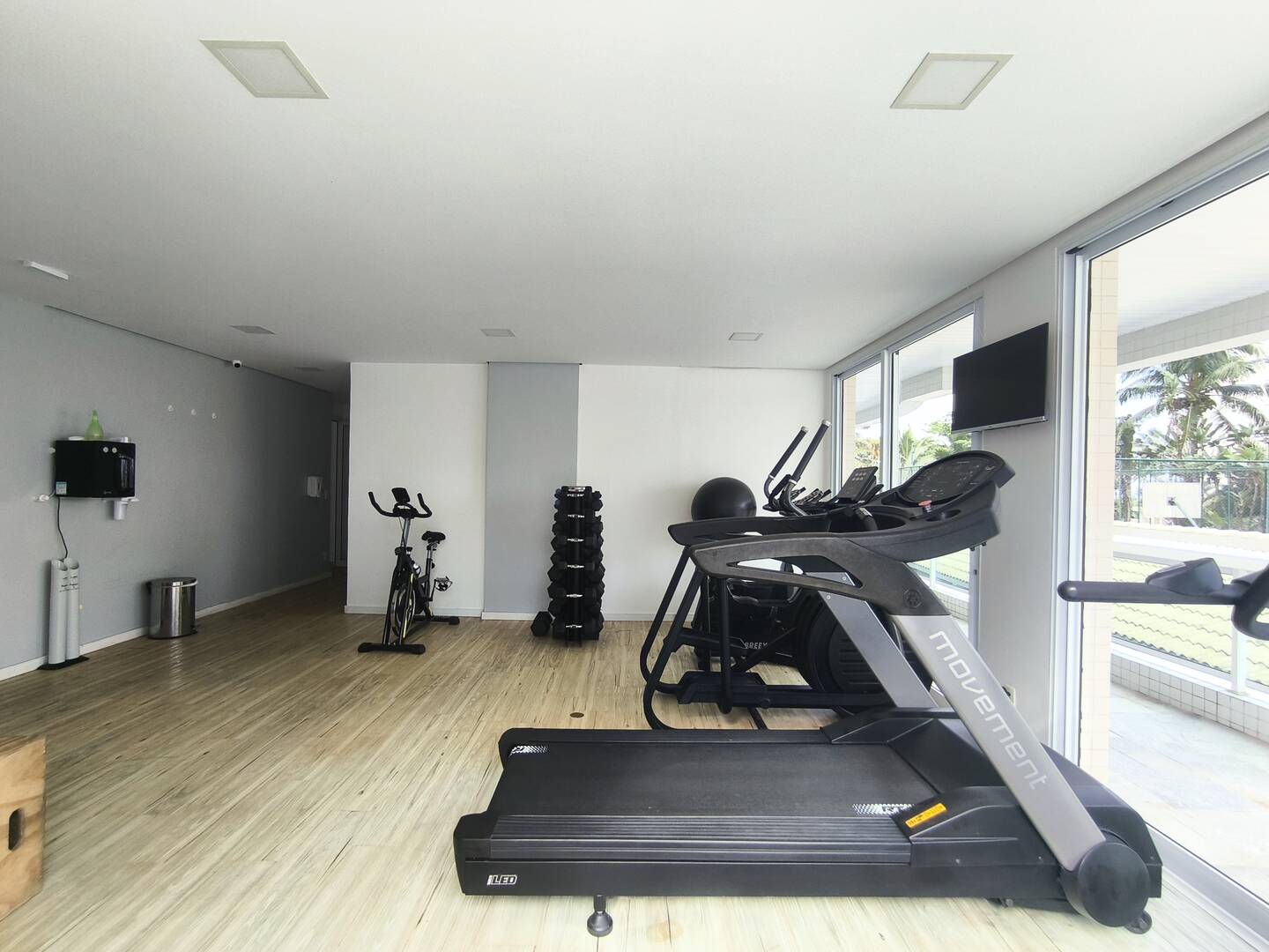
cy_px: 476
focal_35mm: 16
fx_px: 587
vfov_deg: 78.1
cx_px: 634
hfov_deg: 94.5
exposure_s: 1/120
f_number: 2.2
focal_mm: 1.65
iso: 64
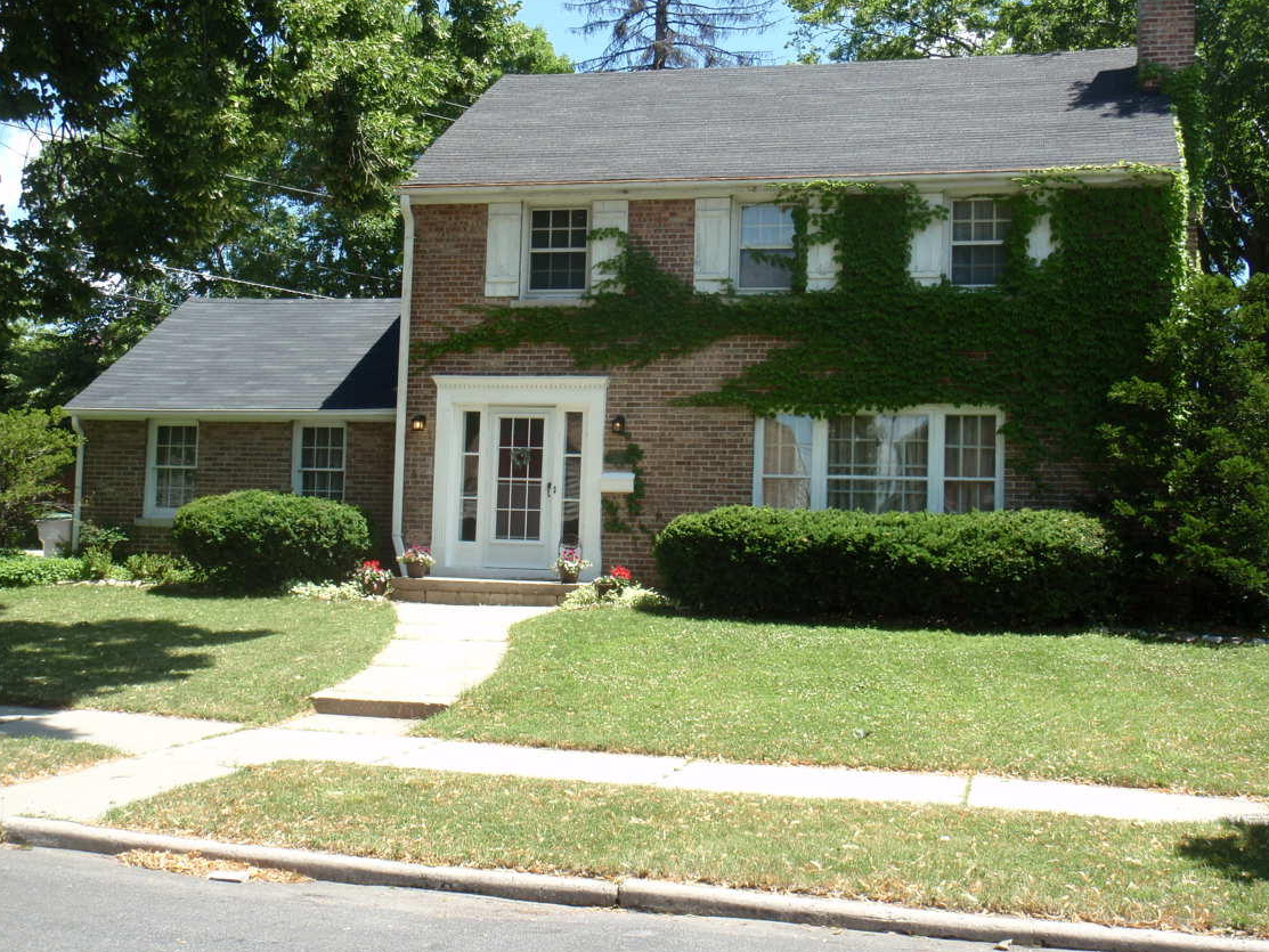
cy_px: 430
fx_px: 1687
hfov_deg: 41.2
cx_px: 610
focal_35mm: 46
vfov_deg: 31.5
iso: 64
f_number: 3.9
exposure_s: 1/250
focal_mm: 7.25
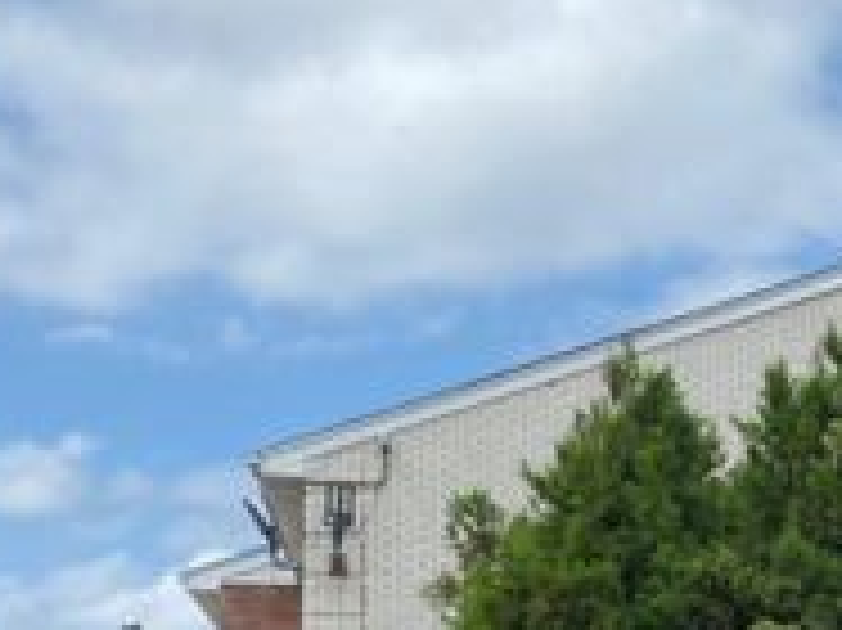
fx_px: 2163
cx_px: 1090
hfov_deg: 20.2
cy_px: 774
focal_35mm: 89
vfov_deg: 15.9
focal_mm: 4.25
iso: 32
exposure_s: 1/2890
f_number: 1.8
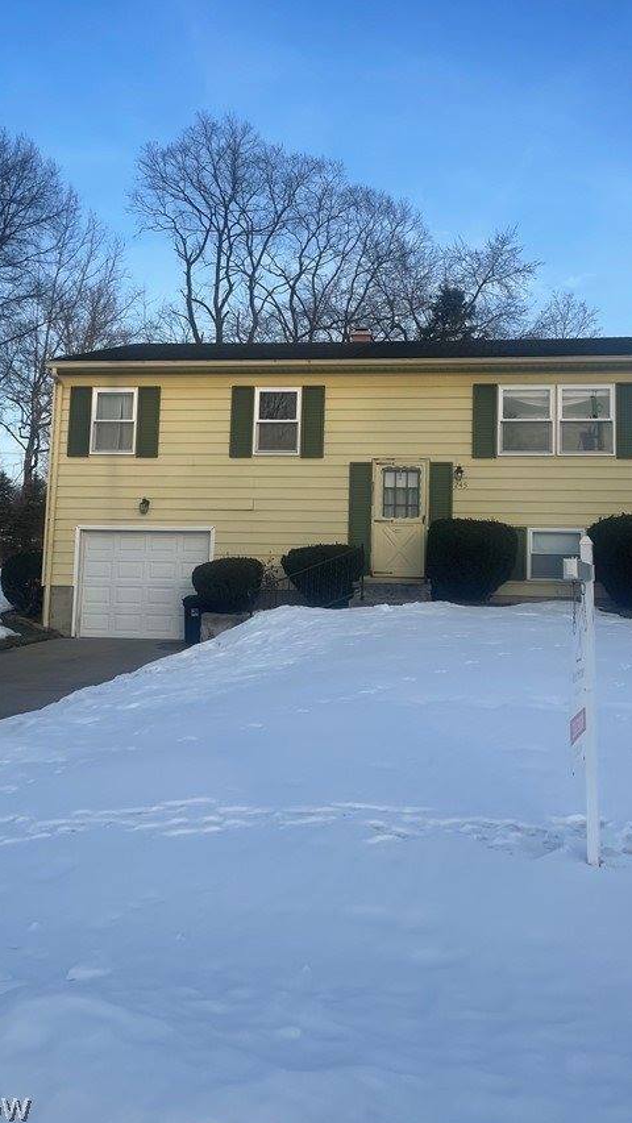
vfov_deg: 57.7
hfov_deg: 34.6
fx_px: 1013
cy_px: 462
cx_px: 354
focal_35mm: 34
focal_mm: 5.1
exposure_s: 1/2165
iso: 32
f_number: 1.6
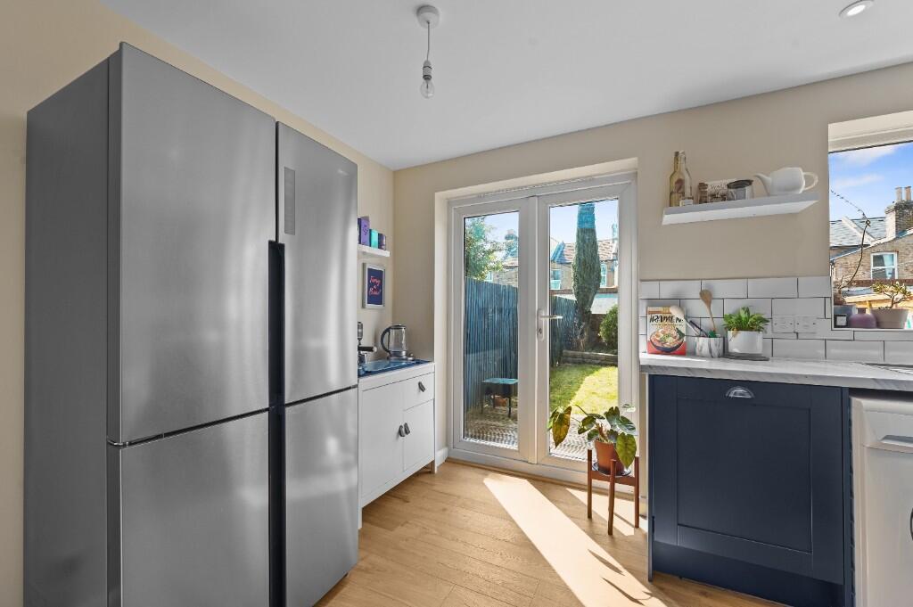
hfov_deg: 104.3
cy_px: 304
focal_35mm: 14
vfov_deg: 81.1
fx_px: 355
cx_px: 456
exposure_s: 1/2
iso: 400
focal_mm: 14
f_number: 8
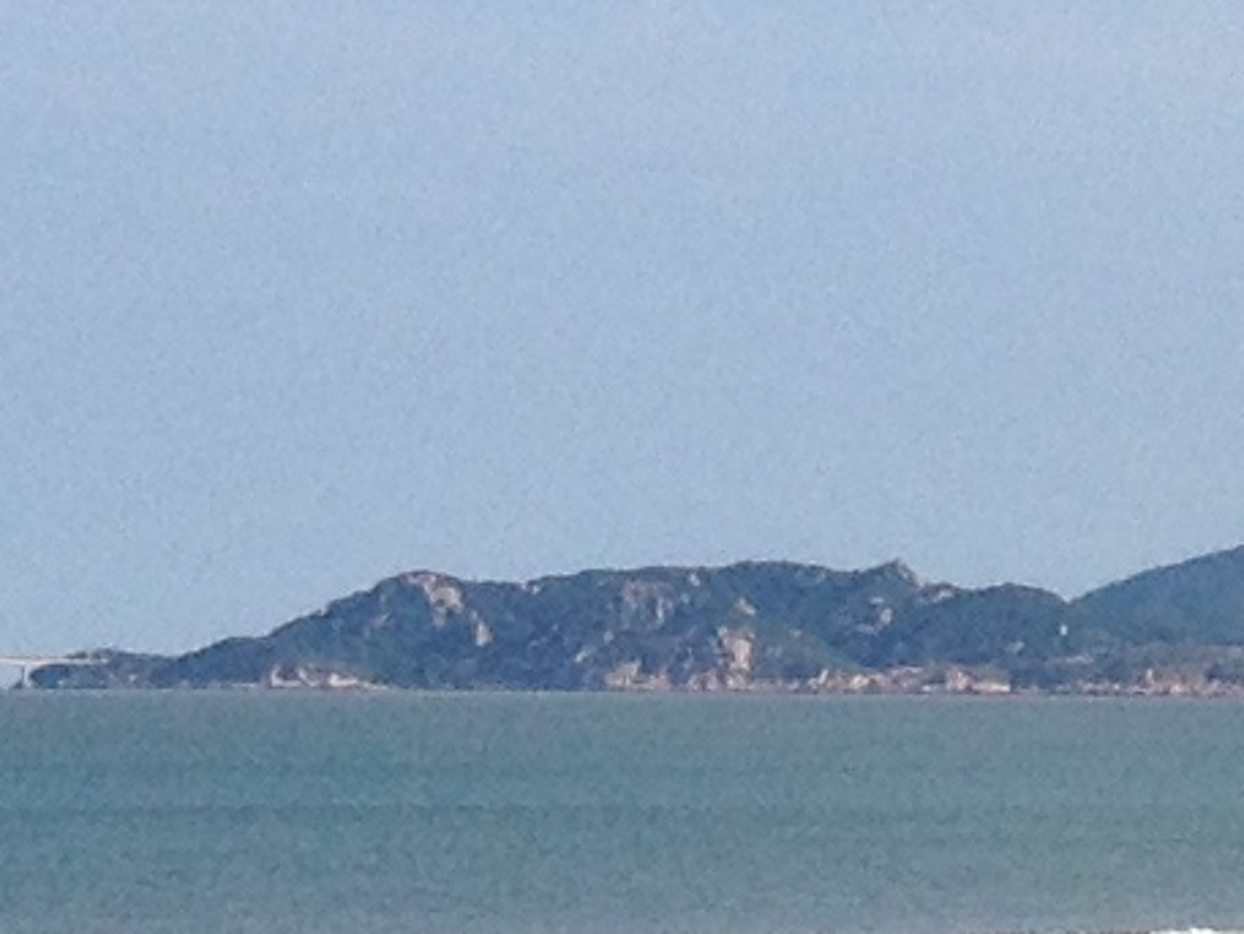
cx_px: 765
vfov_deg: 5.7
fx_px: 8987
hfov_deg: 7.9
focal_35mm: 250
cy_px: -1244
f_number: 2.4
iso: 50
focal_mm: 4.28
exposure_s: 1/2123
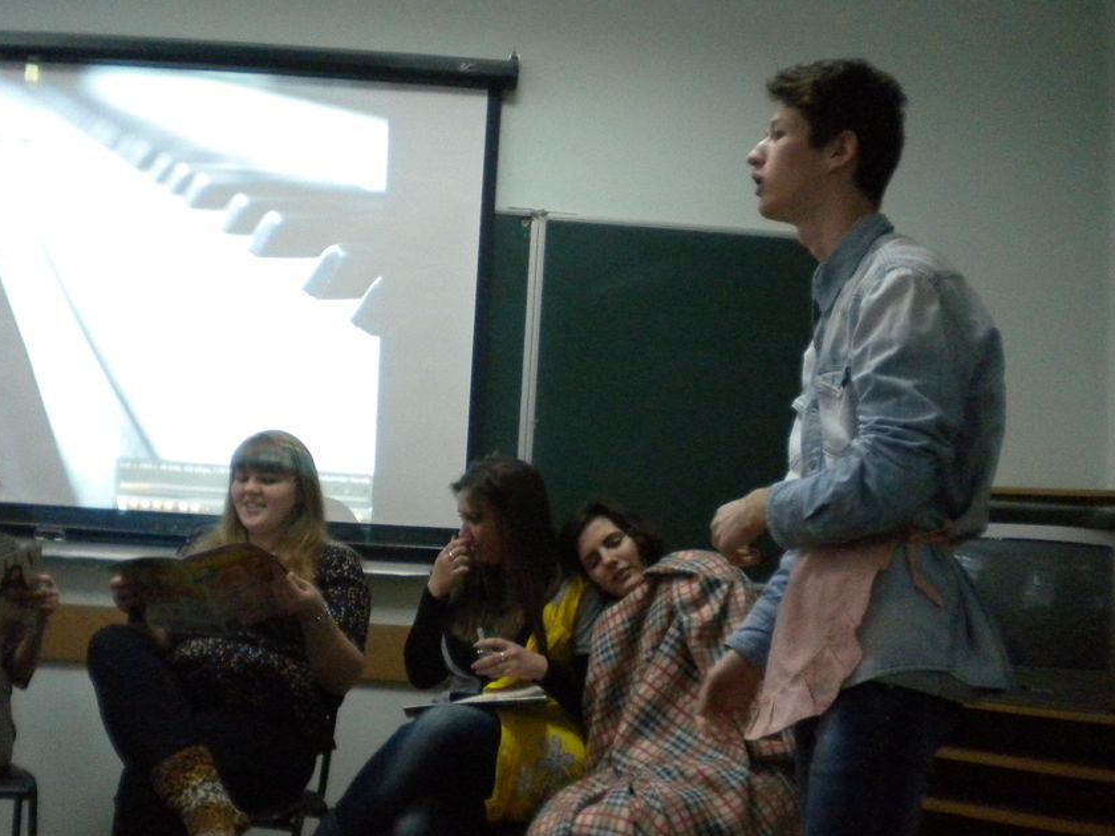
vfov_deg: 37.7
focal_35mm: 38
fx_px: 1224
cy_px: 443
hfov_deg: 48.9
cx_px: 512
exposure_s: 1/66.1
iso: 631
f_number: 3.1
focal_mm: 6.3
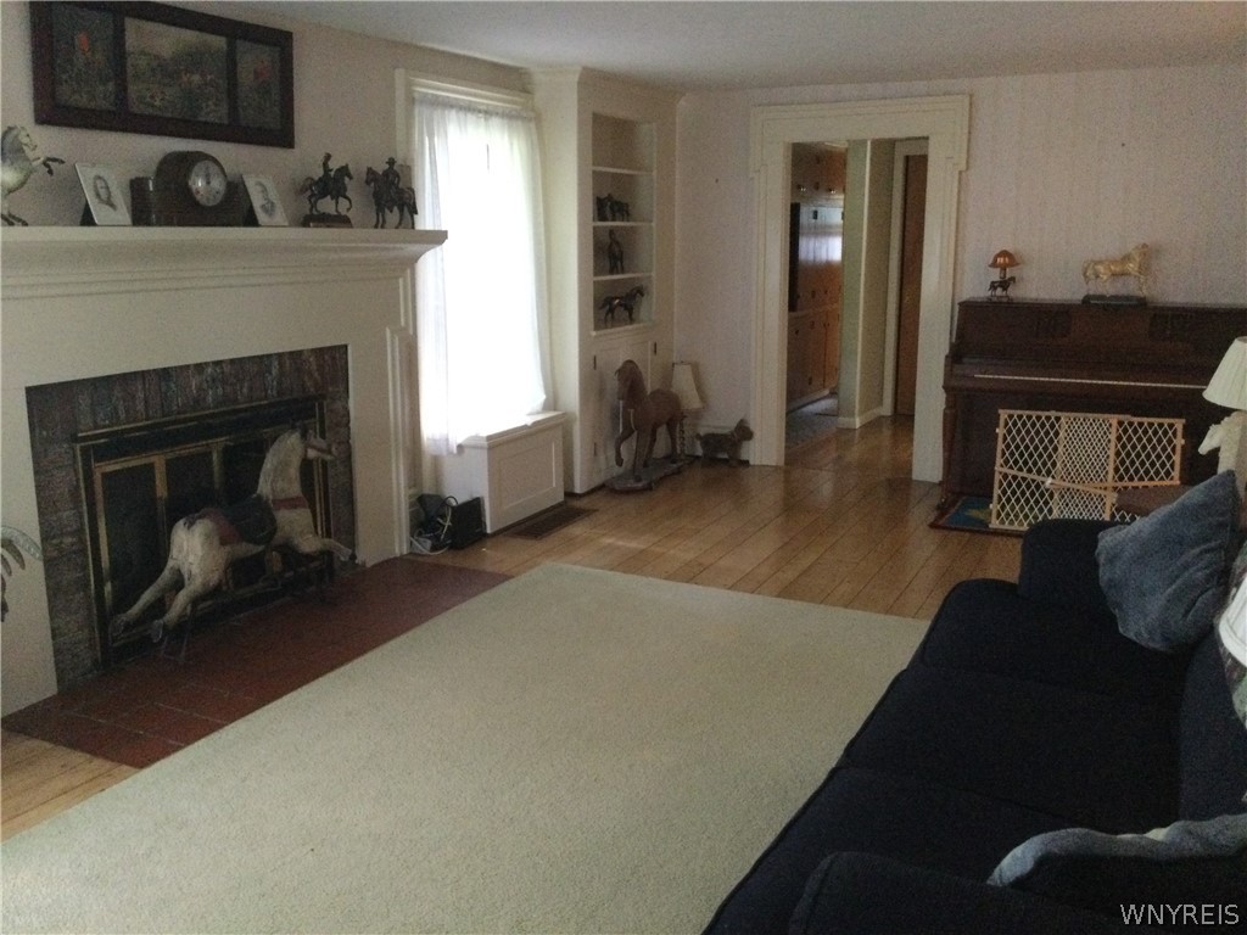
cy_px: 468
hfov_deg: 58.4
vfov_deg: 45.4
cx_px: 624
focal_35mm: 31
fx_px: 1117
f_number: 2.4
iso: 320
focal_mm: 3.3
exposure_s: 1/15
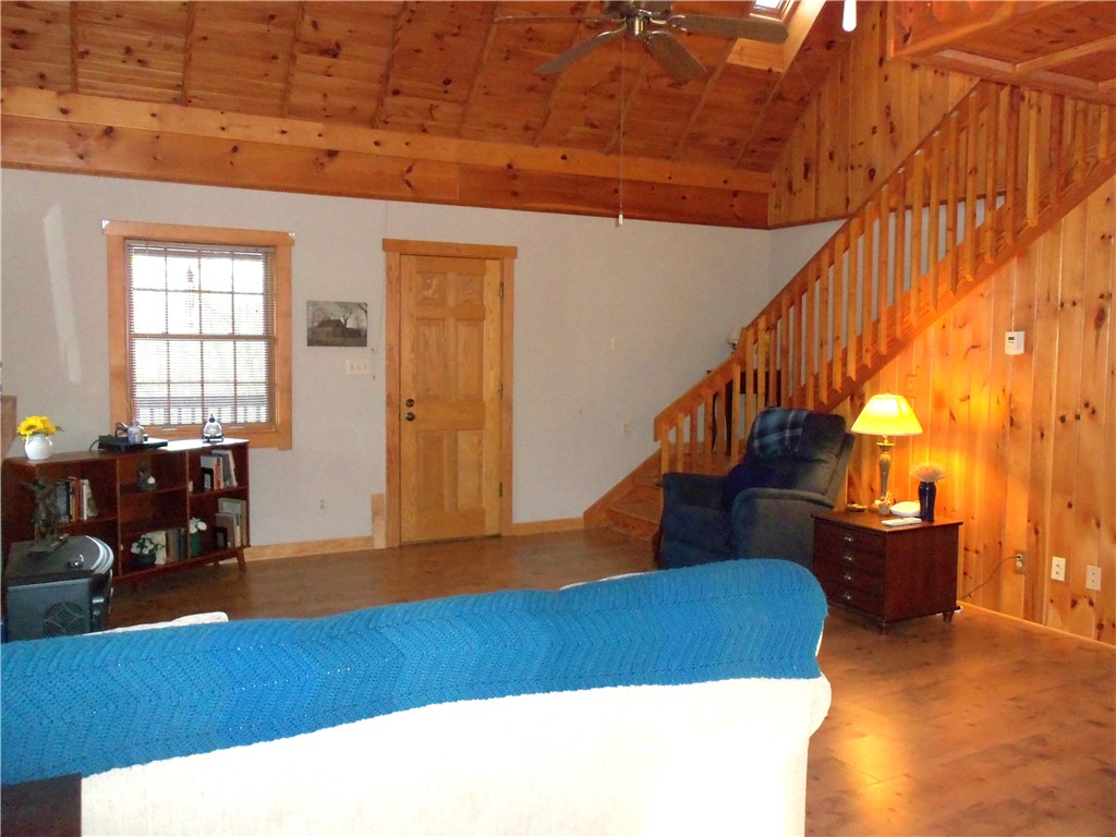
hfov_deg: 63.4
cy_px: 418
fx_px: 903
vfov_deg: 49.7
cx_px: 558
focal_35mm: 28
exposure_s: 1/60
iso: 320
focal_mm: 5.1
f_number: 3.3
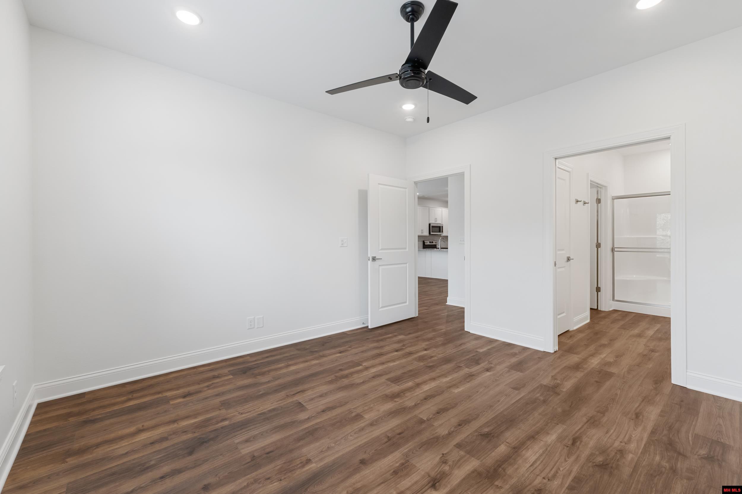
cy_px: 247
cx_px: 371
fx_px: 309
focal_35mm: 15
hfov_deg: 100.4
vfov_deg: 77.3
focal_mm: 10
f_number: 9
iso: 200
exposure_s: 1/3
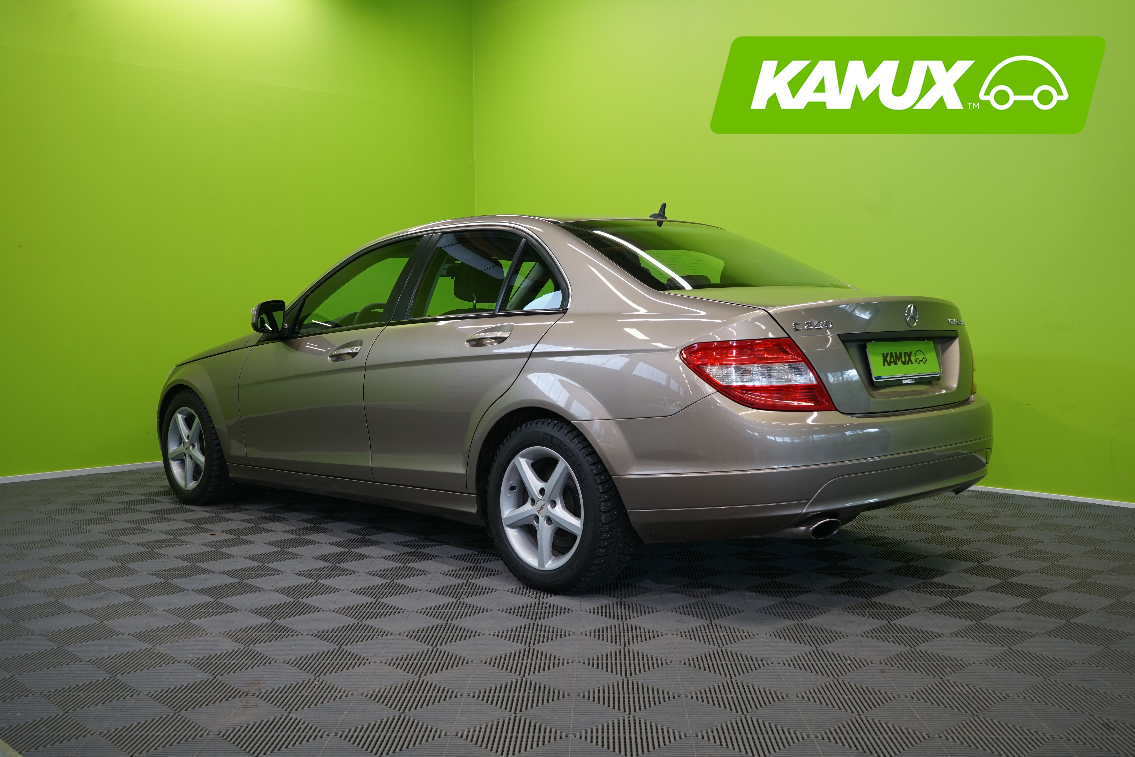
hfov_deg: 53.1
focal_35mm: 36
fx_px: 1135
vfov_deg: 36.9
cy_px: 378
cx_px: 568
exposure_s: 1/40
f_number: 6.3
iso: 500
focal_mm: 36
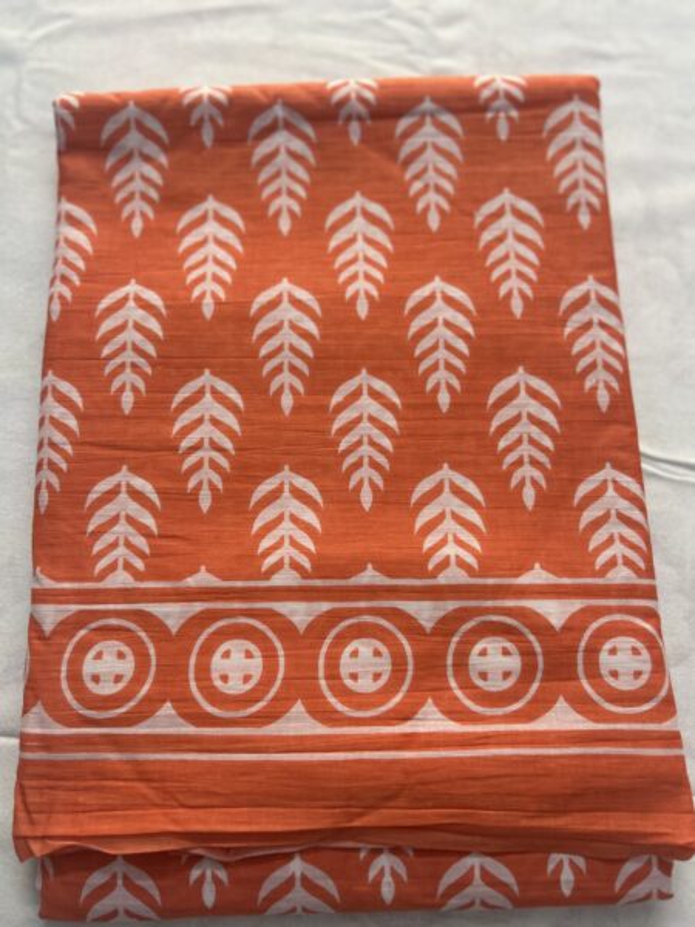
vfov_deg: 67.3
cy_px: 464
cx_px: 348
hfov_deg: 53.1
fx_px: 696
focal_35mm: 26
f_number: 1.5
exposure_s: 1/121
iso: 100
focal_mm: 5.7
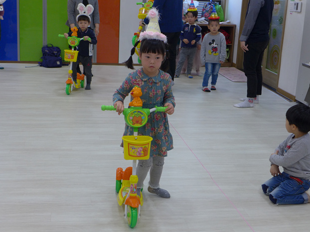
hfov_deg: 33.8
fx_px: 510
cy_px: 119
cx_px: 159
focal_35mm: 57
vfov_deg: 25.6
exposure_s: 1/160
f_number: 1.9
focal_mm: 10.8
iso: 200
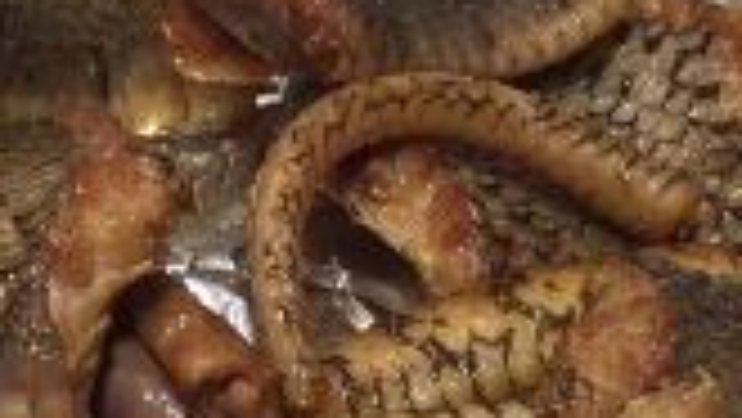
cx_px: 18
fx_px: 2638
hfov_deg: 15.7
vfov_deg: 8.8
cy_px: 645
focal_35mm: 134
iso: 50
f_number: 2.2
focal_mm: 4.15
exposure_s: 1/100
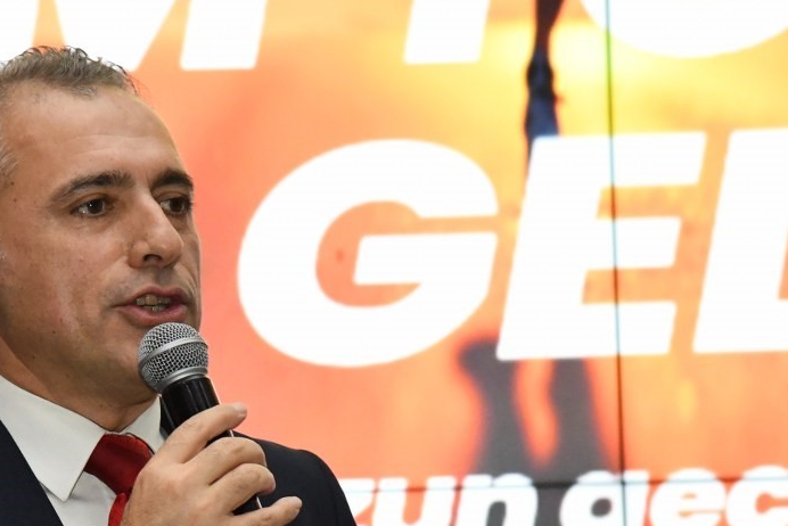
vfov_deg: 5.0
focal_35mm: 273
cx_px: 192
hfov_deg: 7.5
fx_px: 5978
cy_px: 567
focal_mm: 120
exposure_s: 1/250
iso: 6400
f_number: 5.6
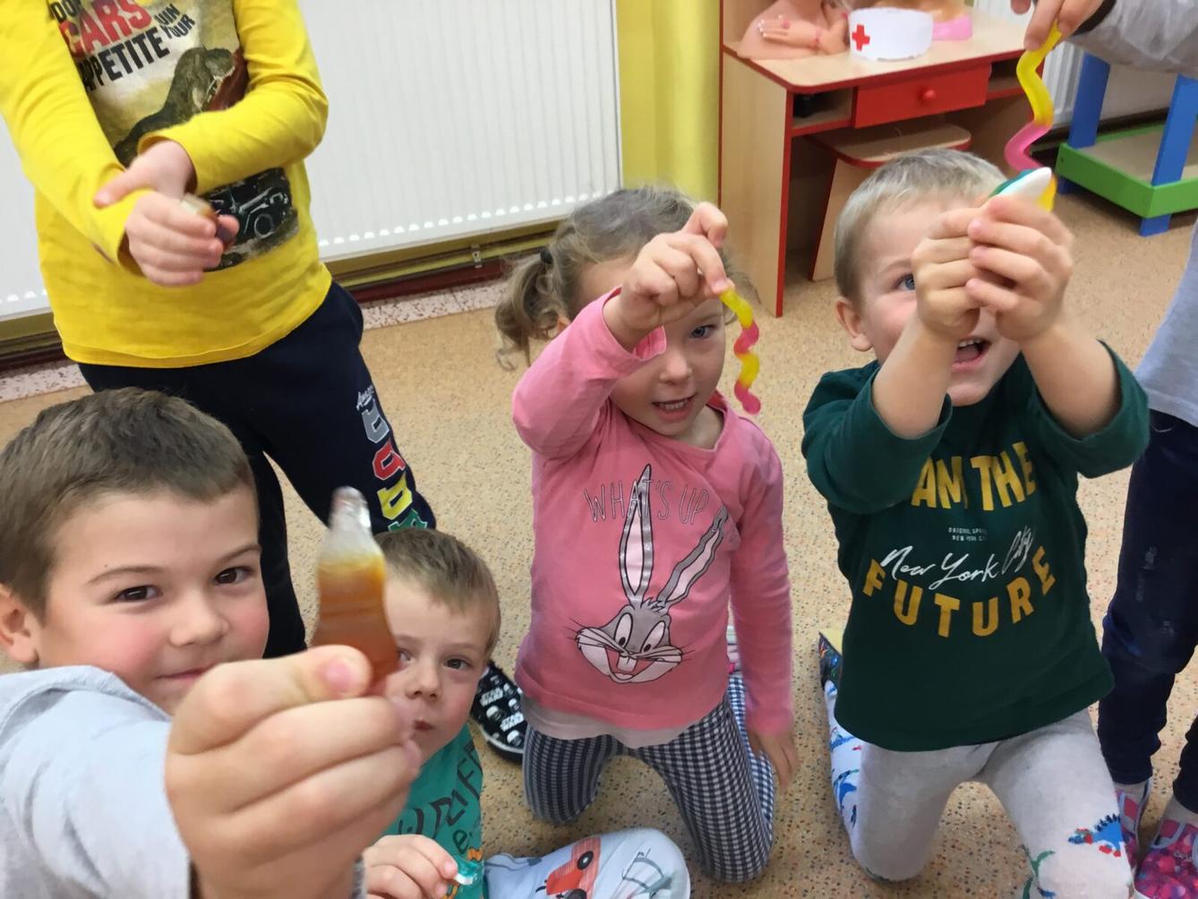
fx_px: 1073
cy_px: 450
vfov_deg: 45.5
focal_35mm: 31
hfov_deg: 58.3
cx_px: 599
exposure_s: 1/33
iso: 80
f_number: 2.4
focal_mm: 3.3
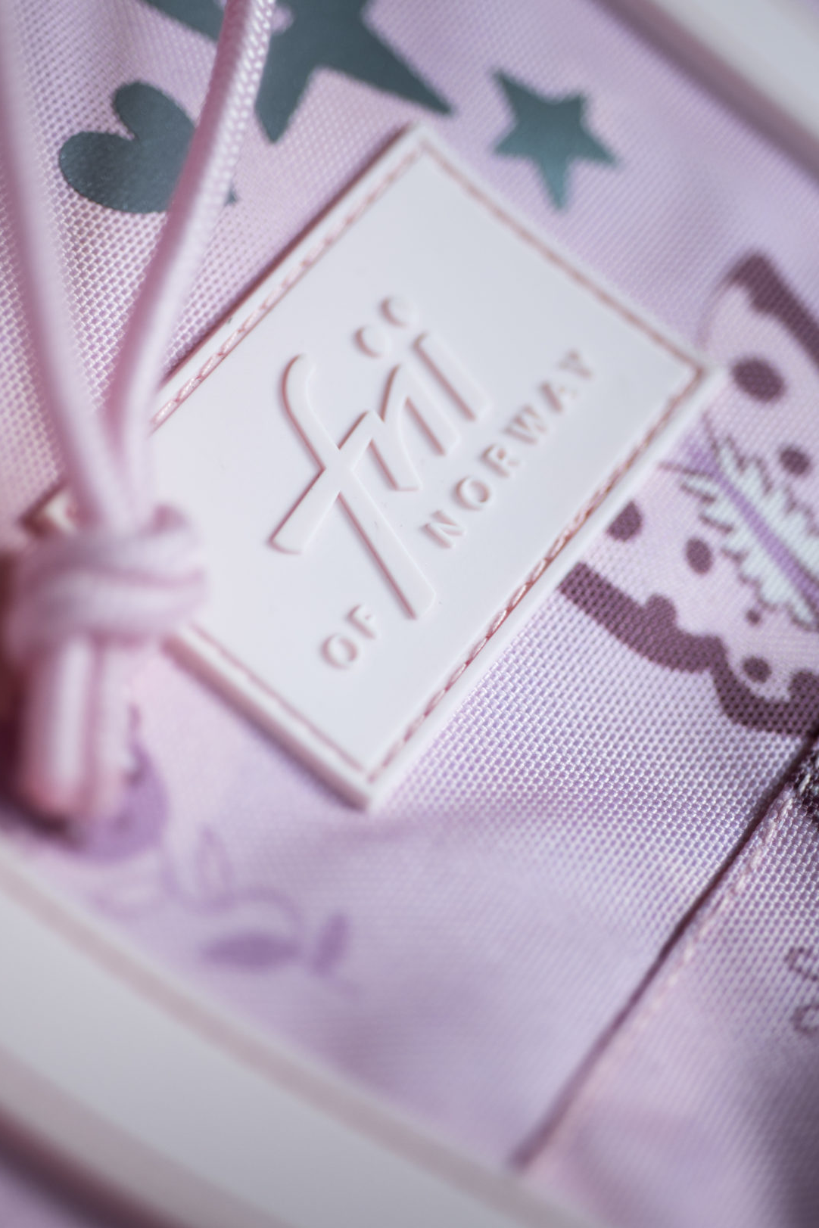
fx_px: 2423
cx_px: 365
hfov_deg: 19.2
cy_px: 617
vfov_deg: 28.5
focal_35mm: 71
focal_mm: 60
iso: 320
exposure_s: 1/100
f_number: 3.2
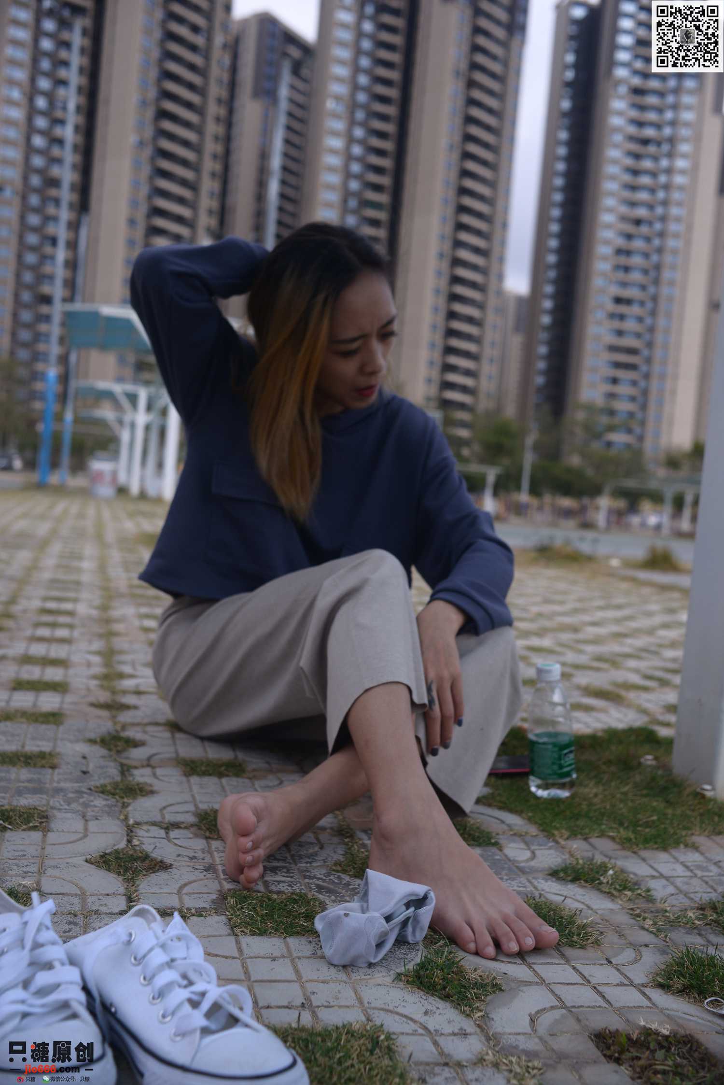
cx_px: 362
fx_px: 1055
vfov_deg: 54.4
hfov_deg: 37.9
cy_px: 542
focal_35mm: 35
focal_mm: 35
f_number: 5.6
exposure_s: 1/2500
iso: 400
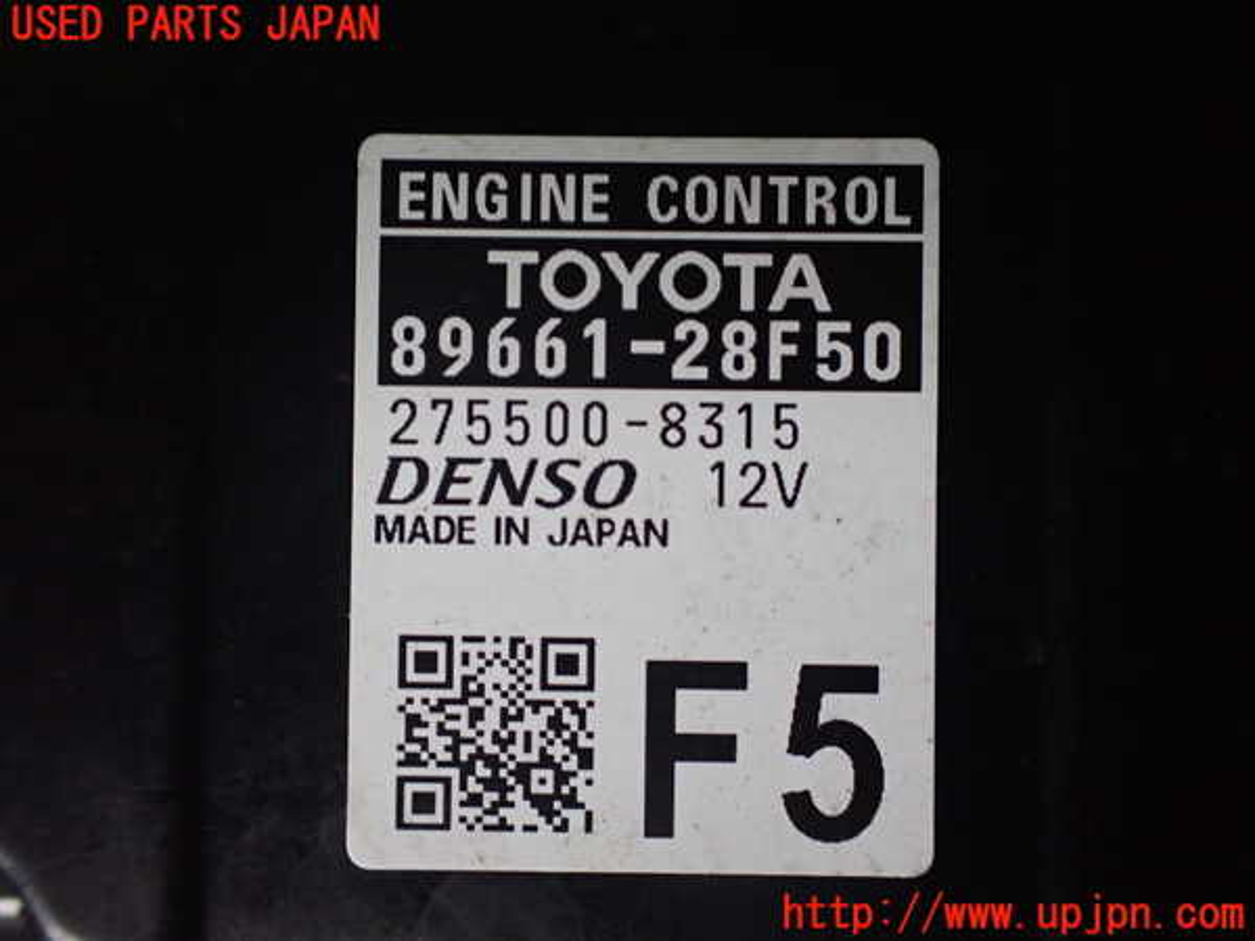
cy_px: 470
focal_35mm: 30
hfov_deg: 60.0
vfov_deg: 46.8
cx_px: 628
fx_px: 1088
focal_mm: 5.4
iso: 800
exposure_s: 1/60
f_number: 2.3
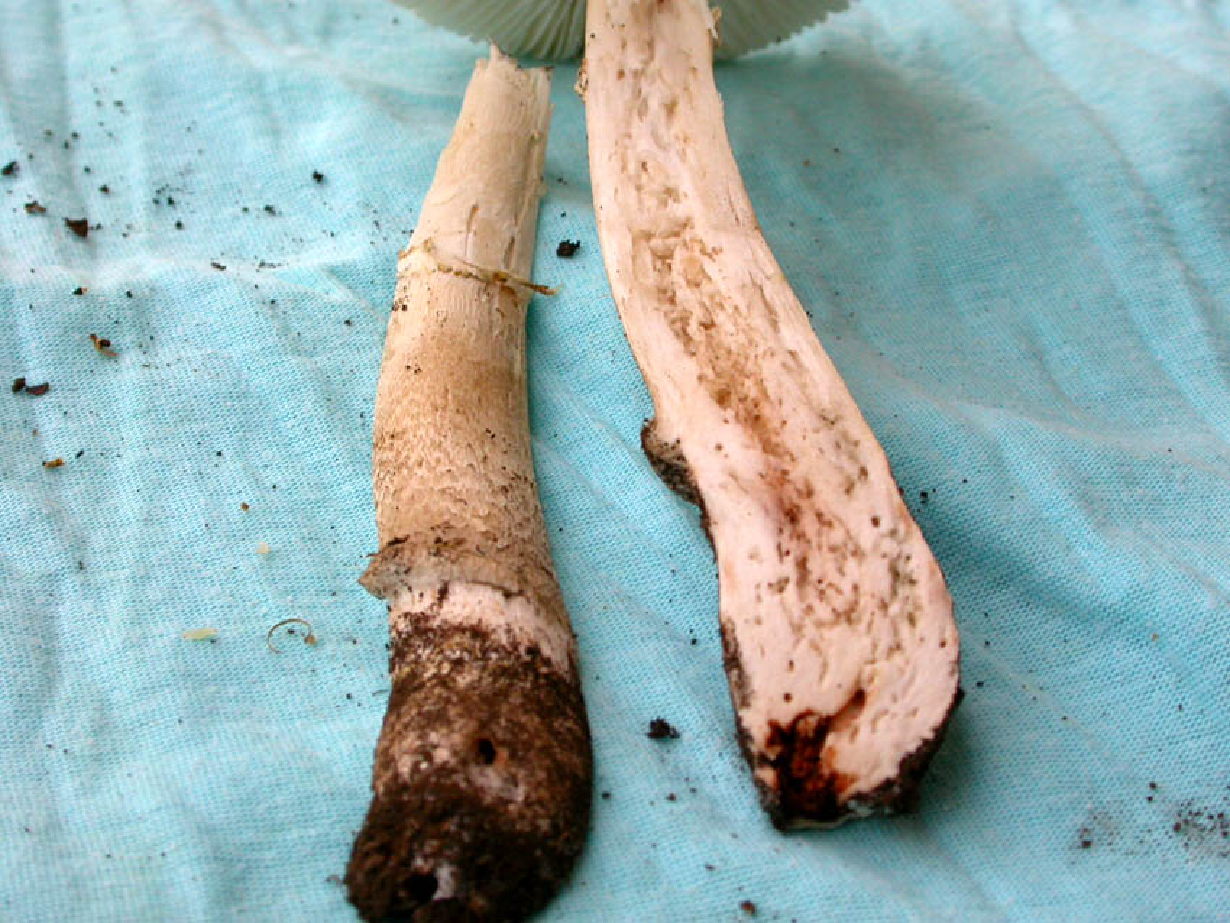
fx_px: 2701
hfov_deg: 25.7
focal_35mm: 76
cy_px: 462
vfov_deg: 19.4
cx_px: 615
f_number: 5.5
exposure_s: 1/92.5
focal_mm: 15.8
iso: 100
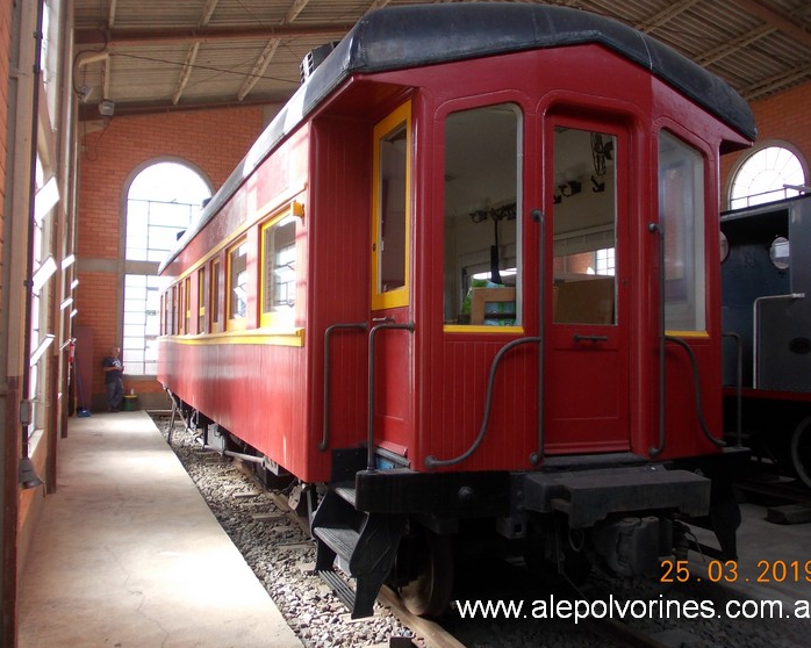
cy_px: 317
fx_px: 720
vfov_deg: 48.5
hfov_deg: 58.8
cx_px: 419
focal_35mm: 30
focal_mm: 4
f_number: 2.7
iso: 80
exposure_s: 1/125
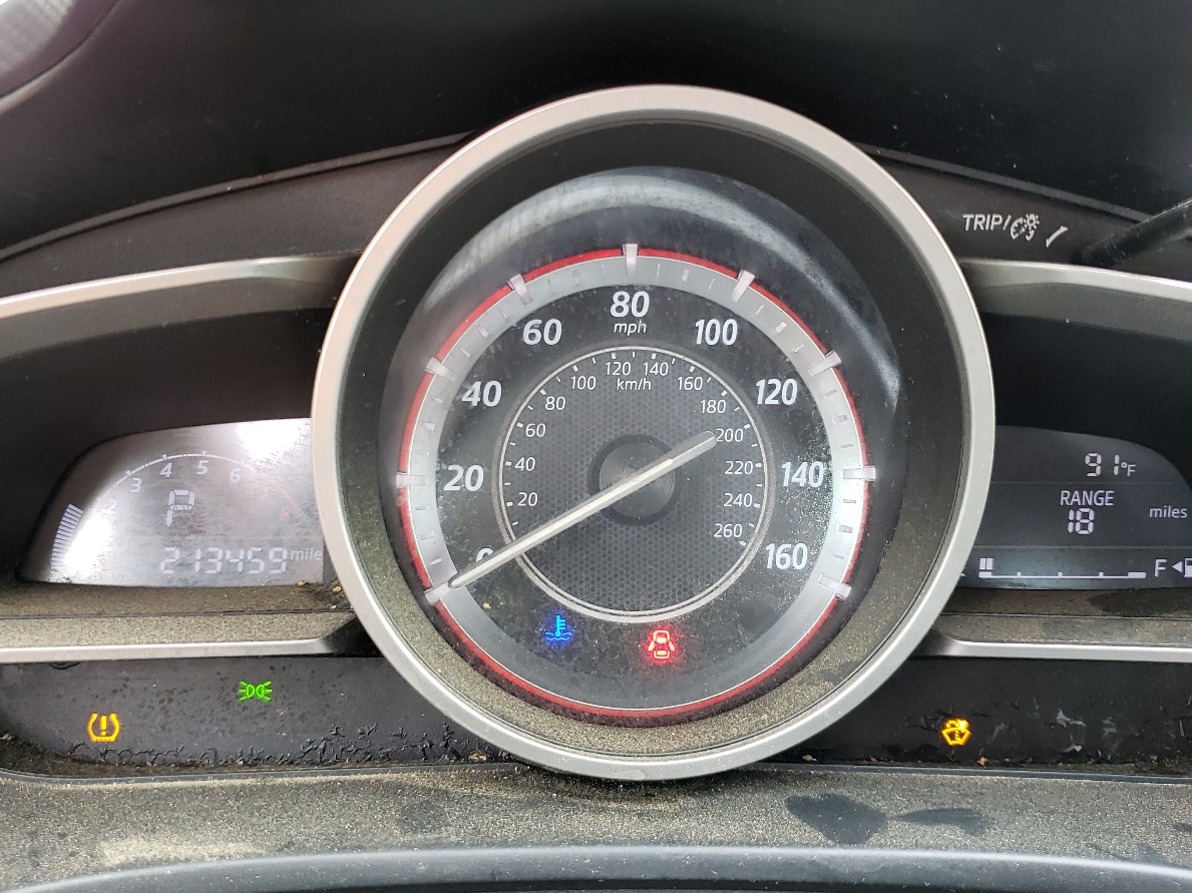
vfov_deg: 40.7
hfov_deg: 52.6
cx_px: 595
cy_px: 450
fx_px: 1205
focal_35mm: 35
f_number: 1.5
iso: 84
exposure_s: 1/60.2
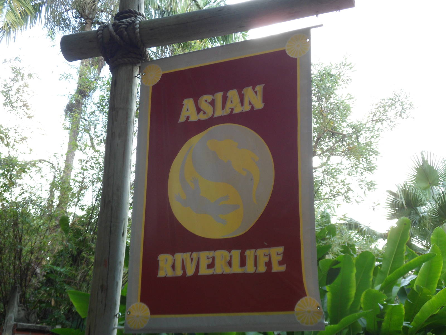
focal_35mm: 52
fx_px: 670
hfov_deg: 36.8
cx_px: 223
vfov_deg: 28.0
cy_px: 168
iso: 80
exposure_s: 1/45
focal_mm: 8.1
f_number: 4.3
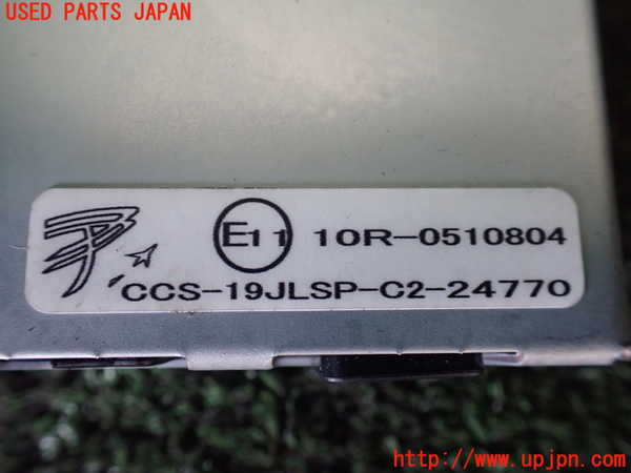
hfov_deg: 60.0
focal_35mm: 30
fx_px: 547
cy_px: 236
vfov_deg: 46.8
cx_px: 316
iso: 800
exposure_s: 1/60
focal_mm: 5.4
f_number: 2.3
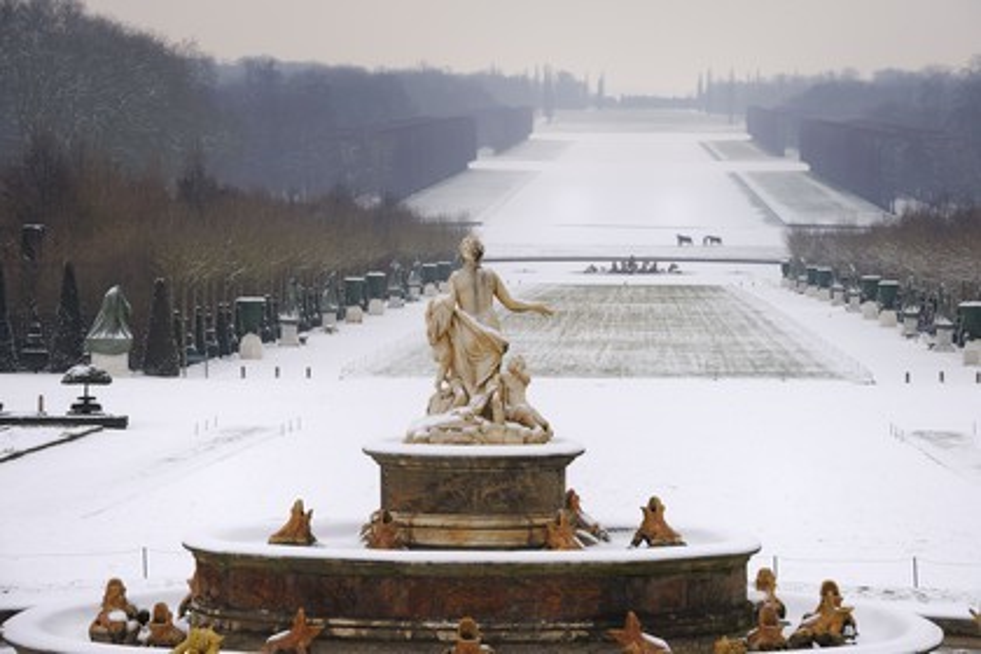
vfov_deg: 9.1
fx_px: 4087
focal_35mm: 150
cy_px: 327
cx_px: 490
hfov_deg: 13.7
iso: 400
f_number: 10
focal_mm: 150
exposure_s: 1/160
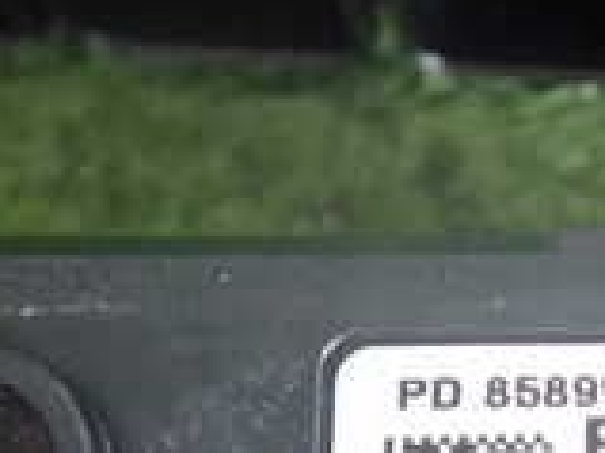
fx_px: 1973
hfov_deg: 16.7
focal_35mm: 113
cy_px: 384
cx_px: 734
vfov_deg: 13.0
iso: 640
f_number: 2.3
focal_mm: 5.4
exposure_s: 1/50
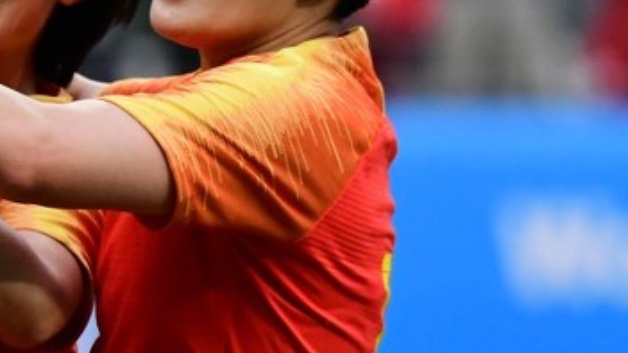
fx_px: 19839
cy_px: 131
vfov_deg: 1.0
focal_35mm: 1192
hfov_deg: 1.8
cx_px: -267
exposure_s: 1/1000
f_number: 6
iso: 2500
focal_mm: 390
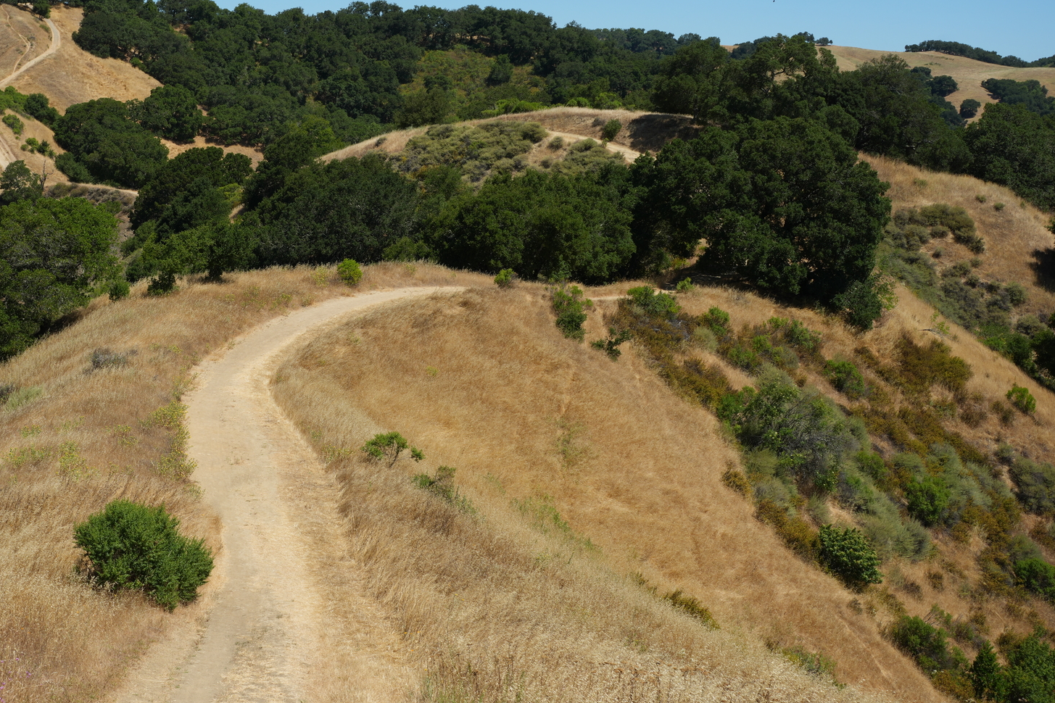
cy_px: 219
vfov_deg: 27.3
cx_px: 309
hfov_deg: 39.6
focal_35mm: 49
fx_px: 1436
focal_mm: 33
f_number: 13
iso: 100
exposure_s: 1/125
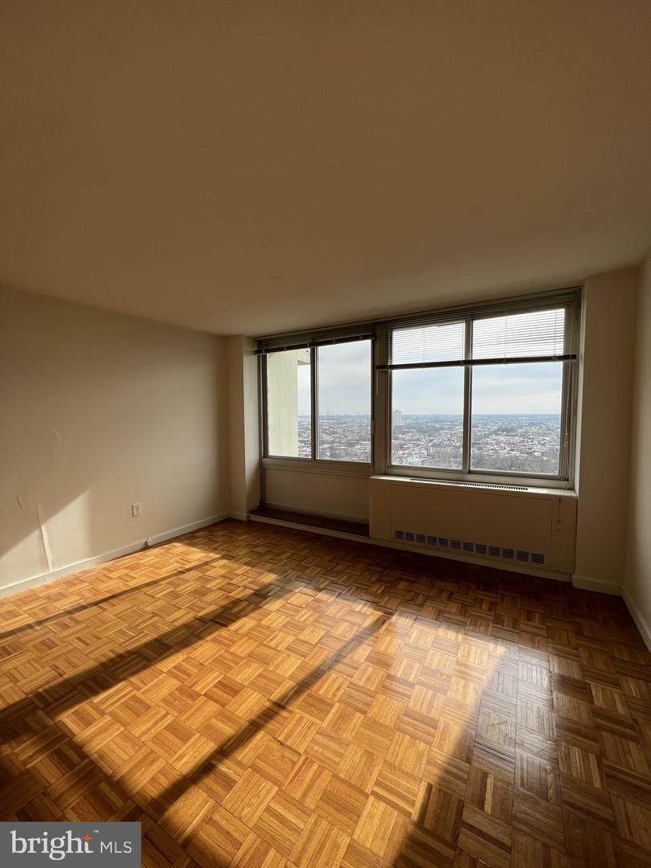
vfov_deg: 106.2
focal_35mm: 13
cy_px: 434
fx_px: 326
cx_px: 326
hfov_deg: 89.9
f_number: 1.8
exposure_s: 1/442
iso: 32
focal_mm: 1.57
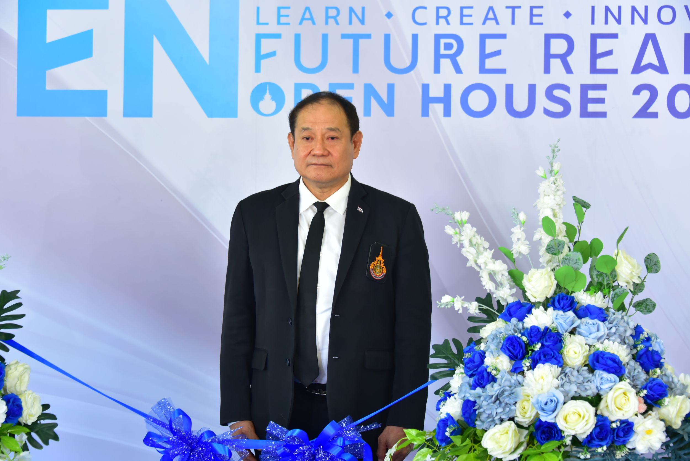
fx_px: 1630
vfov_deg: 16.1
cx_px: 345
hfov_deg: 23.9
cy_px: 230
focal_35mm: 85
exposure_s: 1/80
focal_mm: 85
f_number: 5.6
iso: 1250
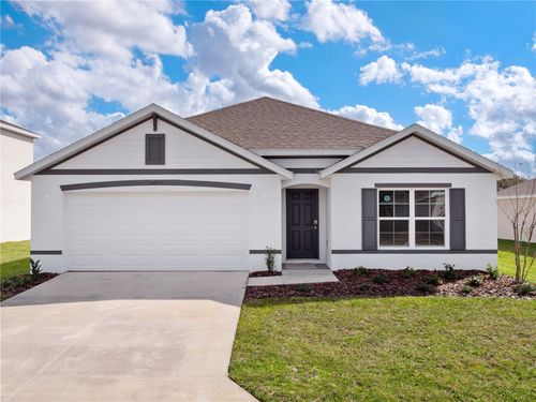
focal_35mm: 32
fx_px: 495
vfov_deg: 44.2
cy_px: 201
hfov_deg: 56.8
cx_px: 268
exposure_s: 1/640
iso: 200
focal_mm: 16
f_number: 6.3
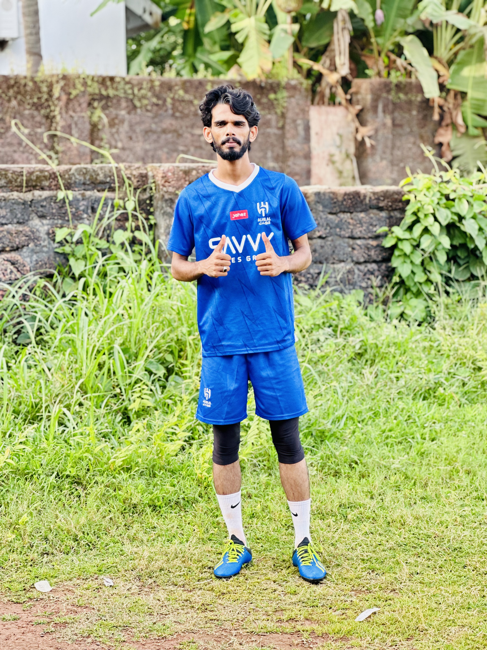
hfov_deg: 19.1
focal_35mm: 77
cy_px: 325
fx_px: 1444
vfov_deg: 25.3
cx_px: 244
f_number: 2.8
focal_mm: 9
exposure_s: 1/121
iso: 160
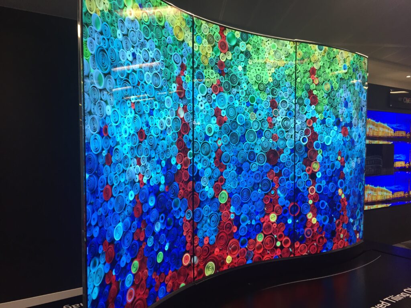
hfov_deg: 61.7
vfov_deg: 48.2
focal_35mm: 29
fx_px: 344
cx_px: 206
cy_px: 154
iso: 64
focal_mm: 4.15
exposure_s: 1/33
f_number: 2.2
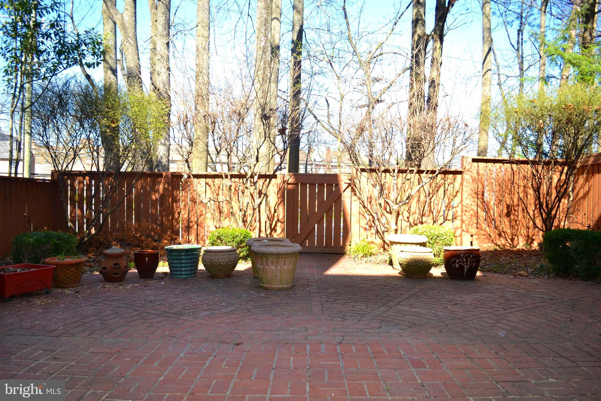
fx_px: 451
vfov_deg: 47.9
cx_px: 300
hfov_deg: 67.4
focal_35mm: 27
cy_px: 200
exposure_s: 1/200
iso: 100
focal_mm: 18
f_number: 4
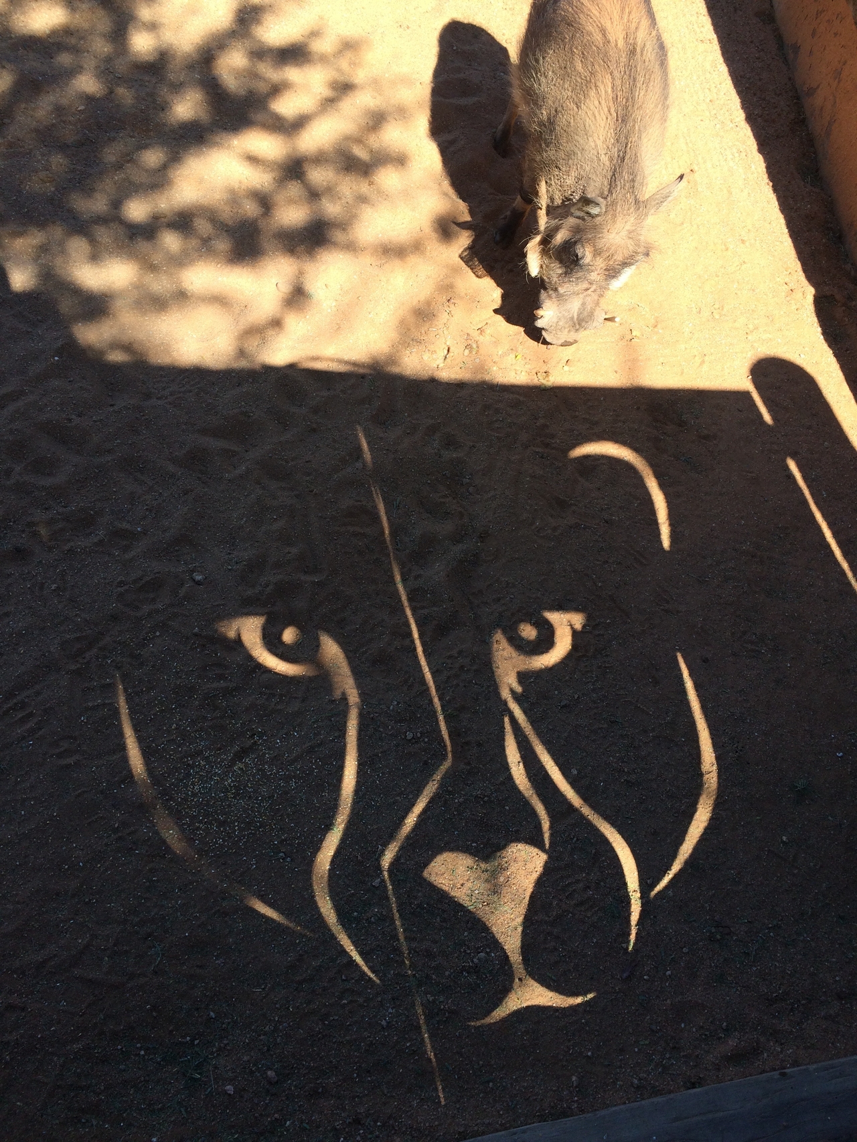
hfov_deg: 48.2
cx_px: 428
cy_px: 571
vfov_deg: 61.7
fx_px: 957
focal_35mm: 29
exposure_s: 1/820
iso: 32
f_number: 2.2
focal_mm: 4.15
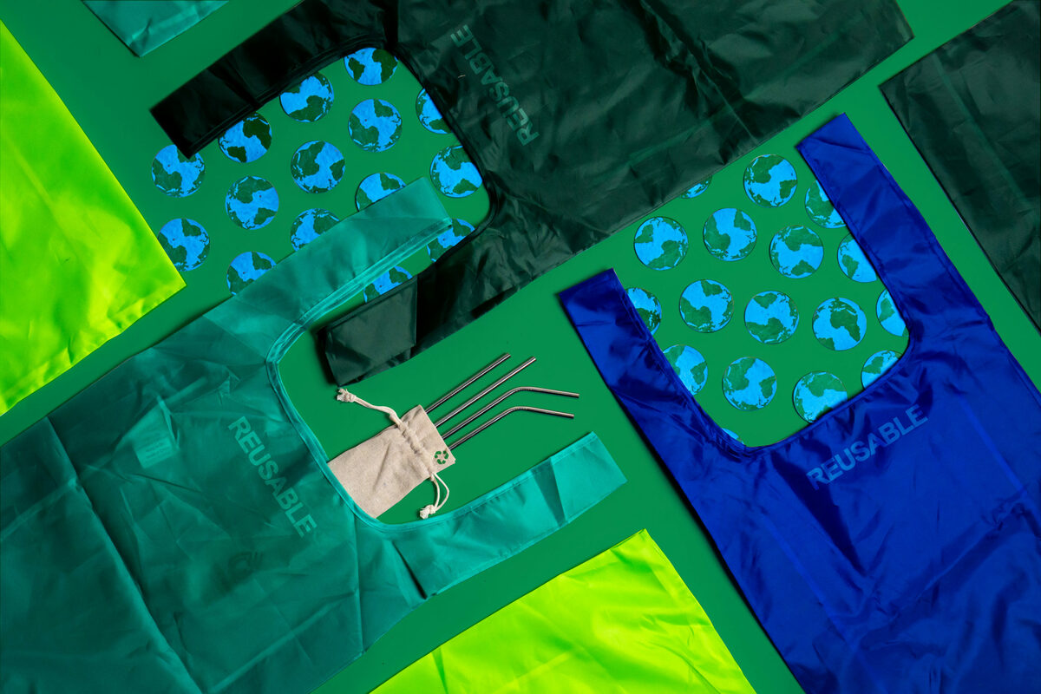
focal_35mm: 52
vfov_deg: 25.8
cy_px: 347
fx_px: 1518
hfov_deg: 37.9
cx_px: 520
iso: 1250
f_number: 5
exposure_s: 1/160
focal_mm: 35
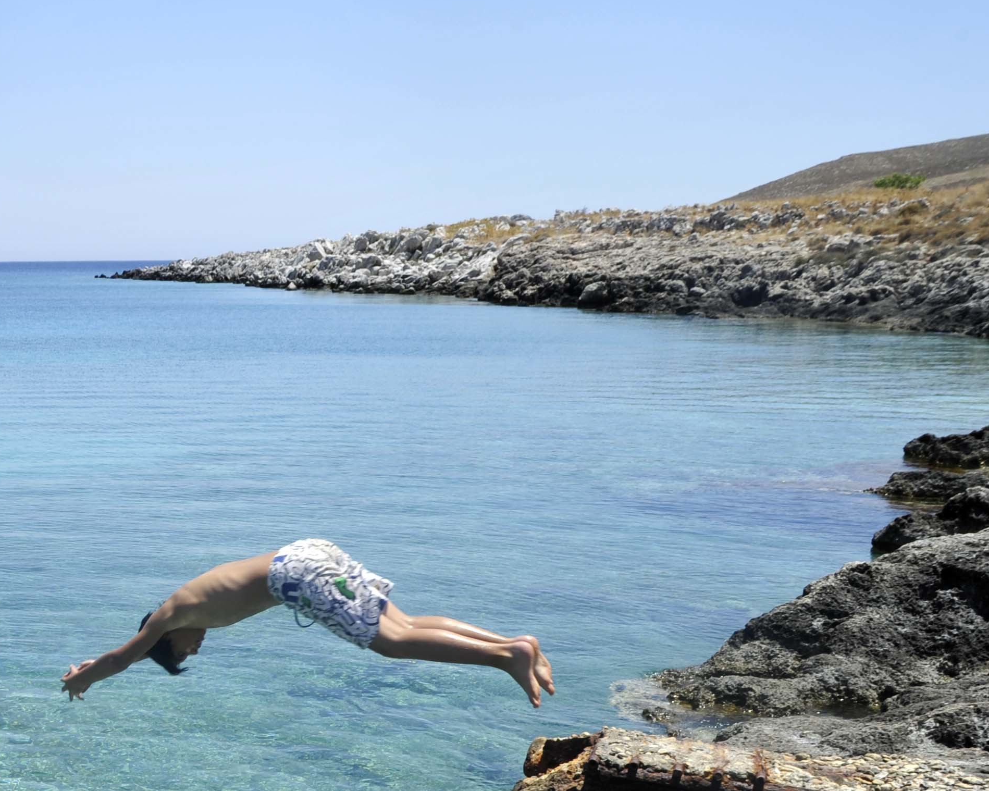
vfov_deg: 24.4
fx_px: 1785
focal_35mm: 61
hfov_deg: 28.7
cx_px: -40
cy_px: 680
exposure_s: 1/250
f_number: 9
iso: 200
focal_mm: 29
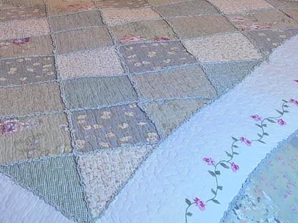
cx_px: 48
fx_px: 585
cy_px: -132
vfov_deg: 18.6
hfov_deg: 27.8
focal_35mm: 68
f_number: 1.9
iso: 500
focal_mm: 2.2
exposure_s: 1/60
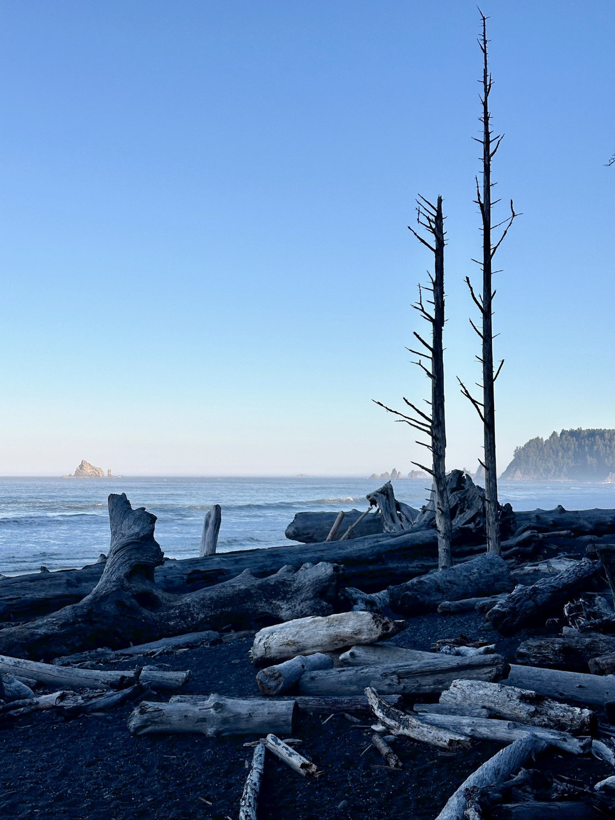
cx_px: 308
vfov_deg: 39.7
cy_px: 410
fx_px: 1137
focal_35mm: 48
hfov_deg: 30.3
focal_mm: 6.9
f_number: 1.8
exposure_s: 1/4016
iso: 64
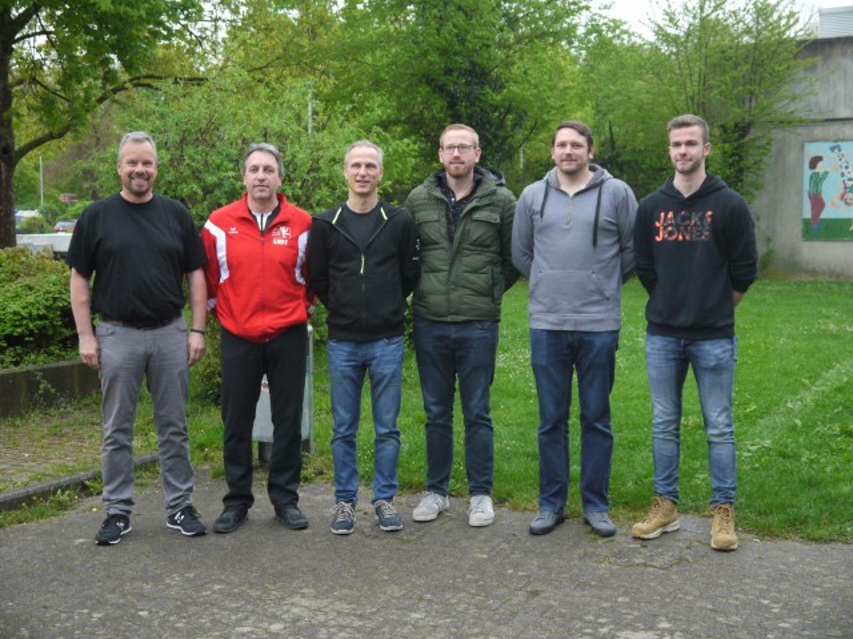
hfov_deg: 39.7
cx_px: 426
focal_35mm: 48
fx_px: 1183
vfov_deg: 30.3
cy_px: 320
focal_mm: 24
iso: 400
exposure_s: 1/25
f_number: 4.5
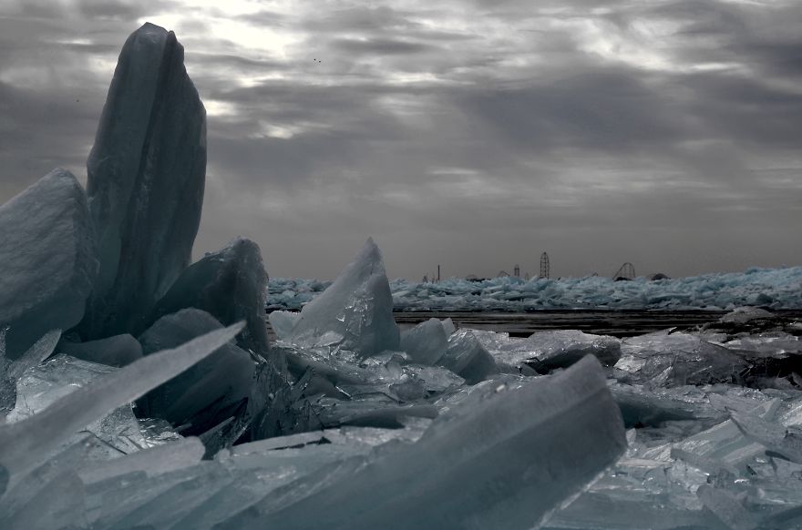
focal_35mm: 72
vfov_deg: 18.8
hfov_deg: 28.1
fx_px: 1600
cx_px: 401
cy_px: 265
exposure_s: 1/400
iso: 100
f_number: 10
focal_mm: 48
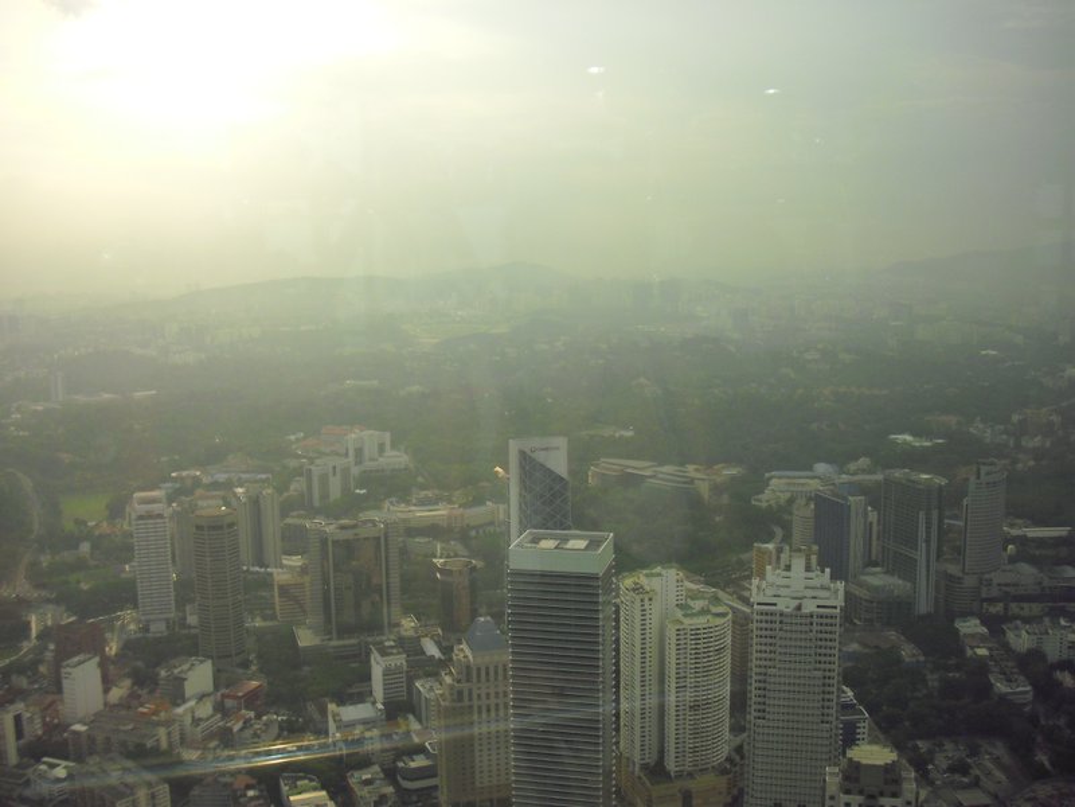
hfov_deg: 49.0
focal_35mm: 38
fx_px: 1180
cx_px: 538
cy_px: 404
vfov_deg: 37.7
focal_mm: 6.2
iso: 100
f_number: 2.8
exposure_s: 1/400
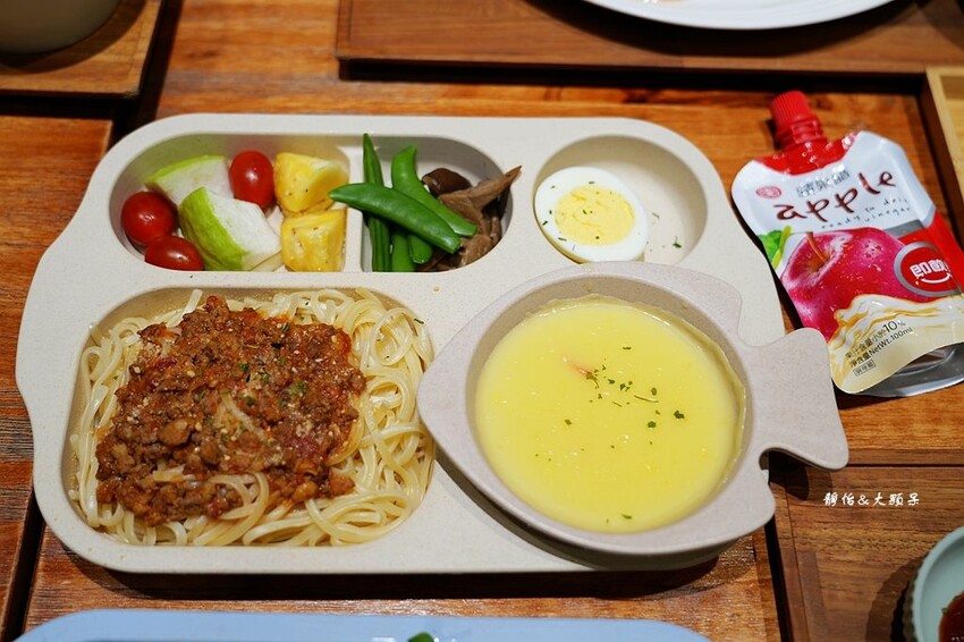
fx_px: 1097
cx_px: 482
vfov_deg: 32.6
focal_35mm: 41
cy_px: 321
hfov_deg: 47.4
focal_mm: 41
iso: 200
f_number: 4
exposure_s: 1/50
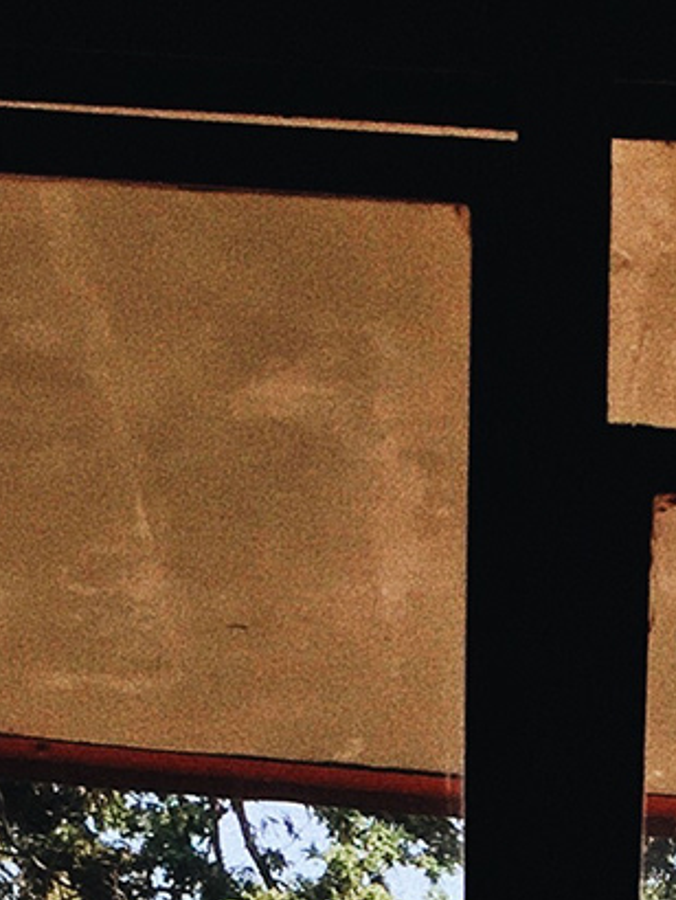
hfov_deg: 11.1
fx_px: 3433
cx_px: 779
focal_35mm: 132
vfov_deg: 13.3
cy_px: 1680
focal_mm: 4.15
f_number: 2.2
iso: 32
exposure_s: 1/599
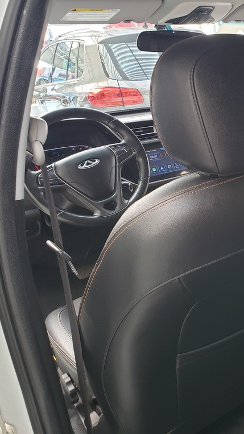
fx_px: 437
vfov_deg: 52.8
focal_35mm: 38
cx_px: 275
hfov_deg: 28.1
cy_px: 217
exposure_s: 1/60
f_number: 2.4
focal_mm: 4.3
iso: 250
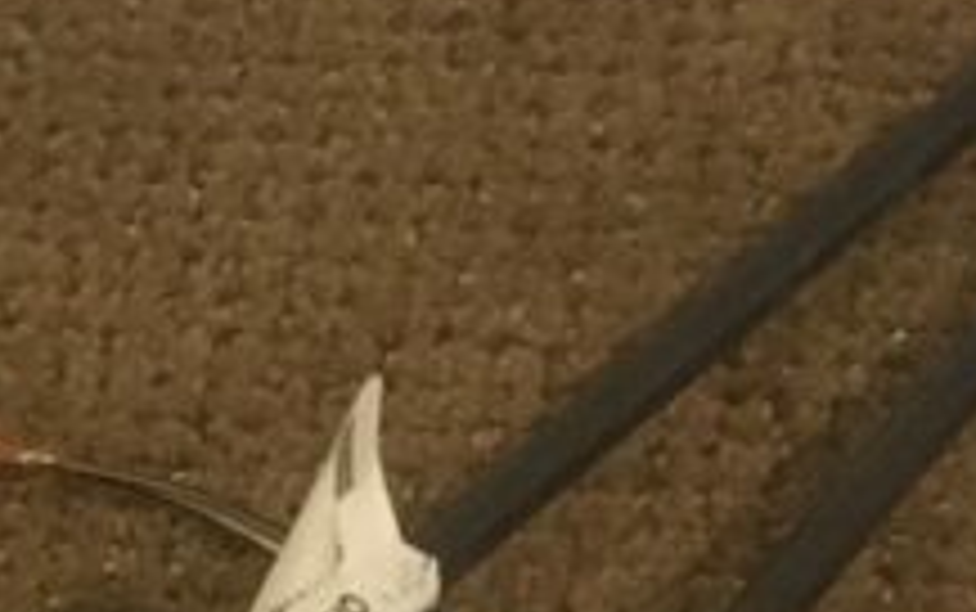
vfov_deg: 8.2
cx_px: -837
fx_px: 3860
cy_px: 1588
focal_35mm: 145
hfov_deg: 12.9
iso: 500
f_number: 2.2
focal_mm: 4.15
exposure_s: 1/15
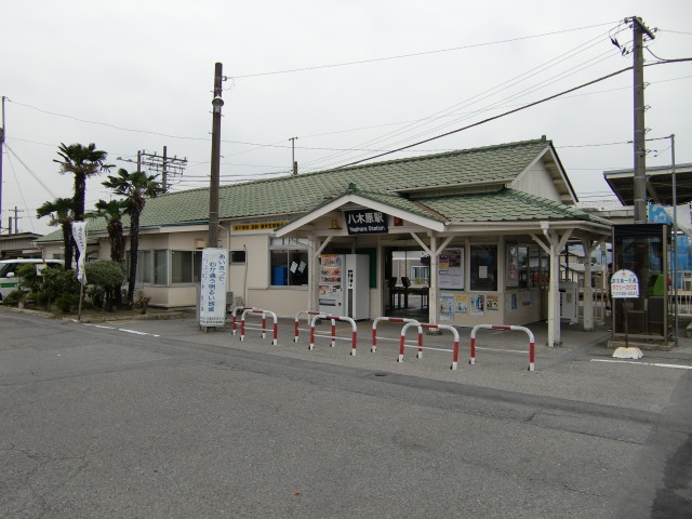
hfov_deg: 63.4
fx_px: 560
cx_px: 346
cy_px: 260
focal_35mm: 28
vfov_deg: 49.7
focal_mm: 4.9
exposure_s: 1/1000
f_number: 2.6
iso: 64
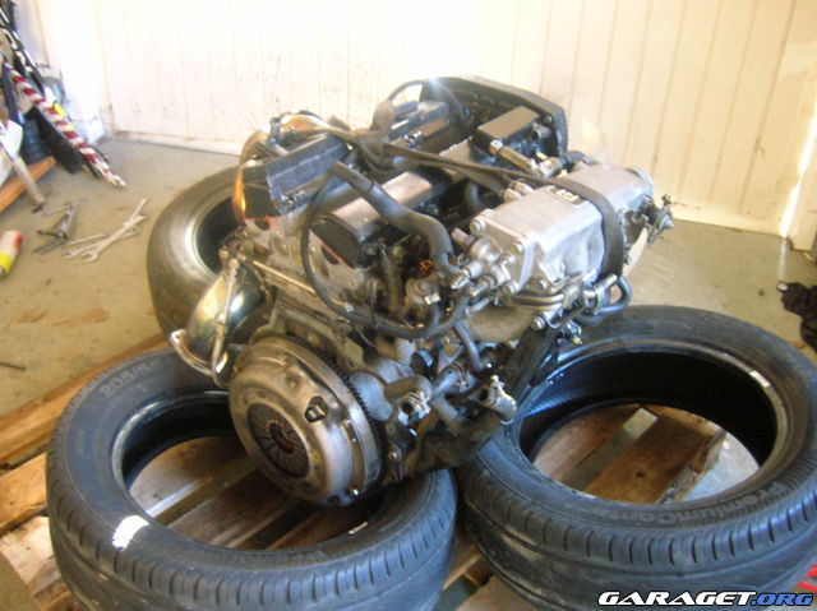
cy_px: 306
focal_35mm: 34
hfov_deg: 54.0
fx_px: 802
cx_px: 408
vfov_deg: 41.7
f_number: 2.9
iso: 200
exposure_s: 1/3.6
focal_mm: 5.7
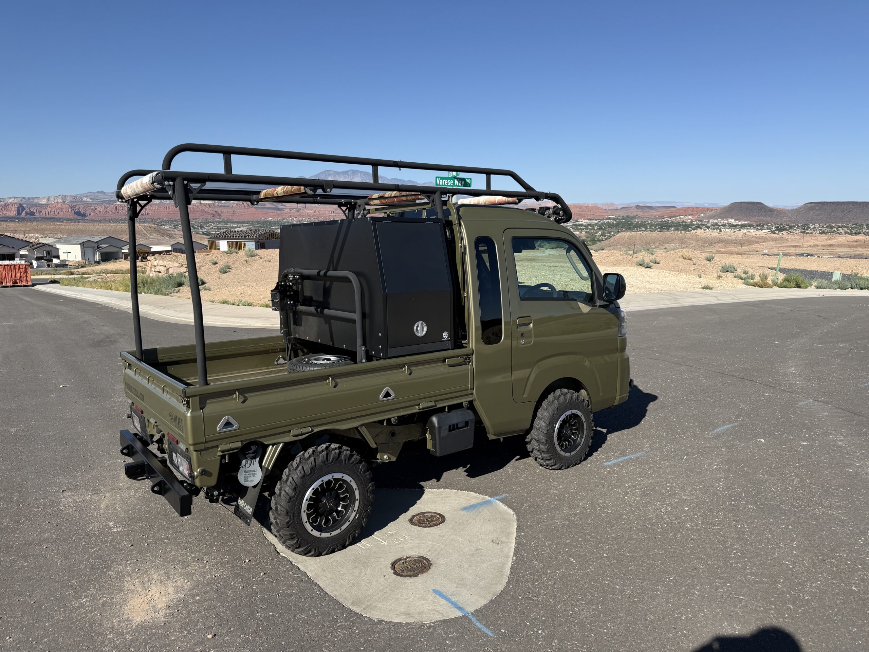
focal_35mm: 24
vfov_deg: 56.8
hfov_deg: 71.6
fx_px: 602
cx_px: 434
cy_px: 326
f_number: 1.78
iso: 80
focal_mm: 6.76
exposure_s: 1/4673
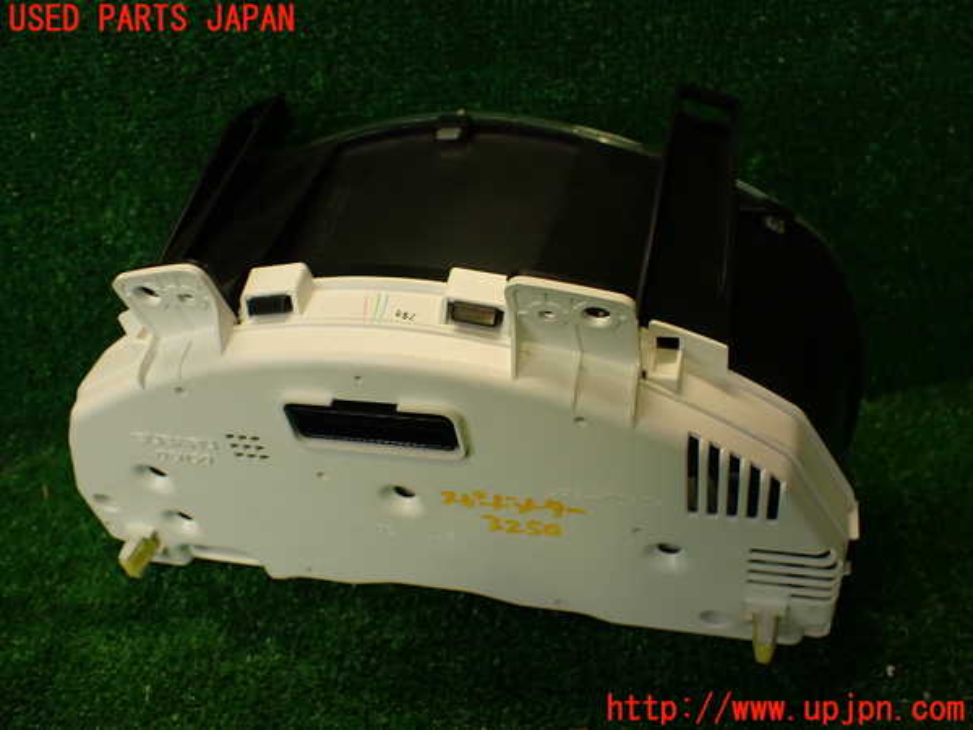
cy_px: 365
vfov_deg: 44.2
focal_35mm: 32
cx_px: 486
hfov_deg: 56.8
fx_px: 899
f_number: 2.4
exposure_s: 1/60
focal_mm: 5.79
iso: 160
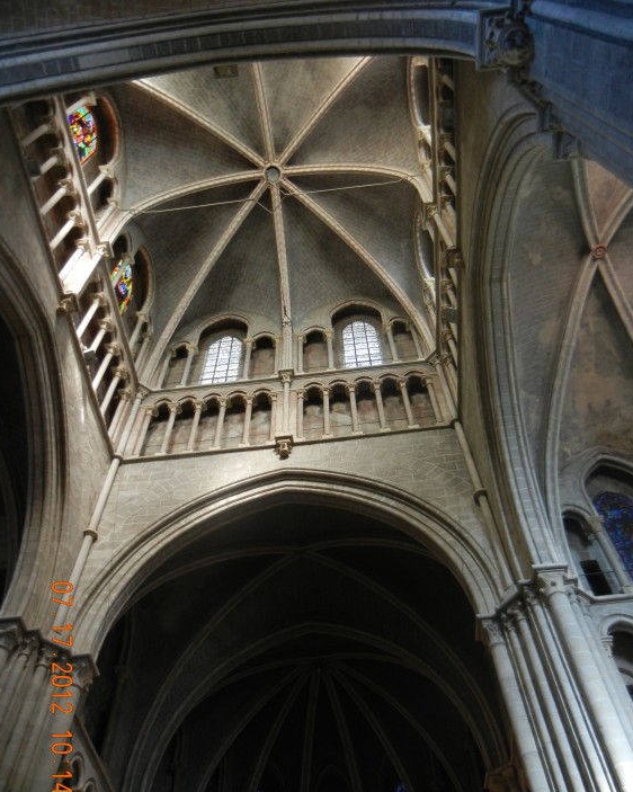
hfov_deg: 45.8
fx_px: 750
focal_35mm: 32
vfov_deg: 55.7
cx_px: 319
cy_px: 415
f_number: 3.5
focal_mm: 5.4
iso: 400
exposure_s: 1/27.8
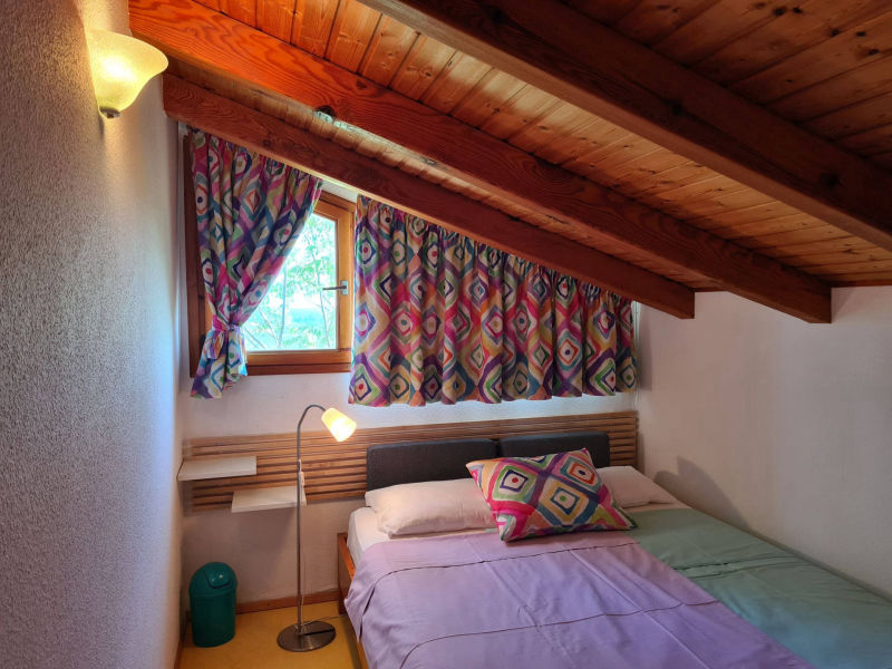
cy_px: 334
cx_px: 446
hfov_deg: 67.3
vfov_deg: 53.1
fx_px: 670
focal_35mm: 26
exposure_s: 1/50
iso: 125
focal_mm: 5.4
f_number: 1.8
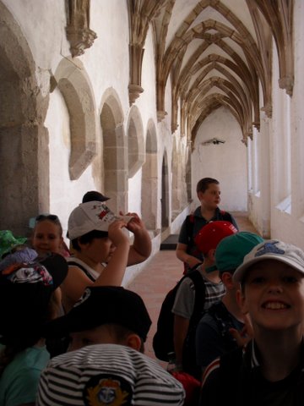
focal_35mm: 35
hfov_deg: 40.7
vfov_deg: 52.6
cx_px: 152
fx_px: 410
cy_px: 203
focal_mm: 6.3
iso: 100
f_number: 3.2
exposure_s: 1/45
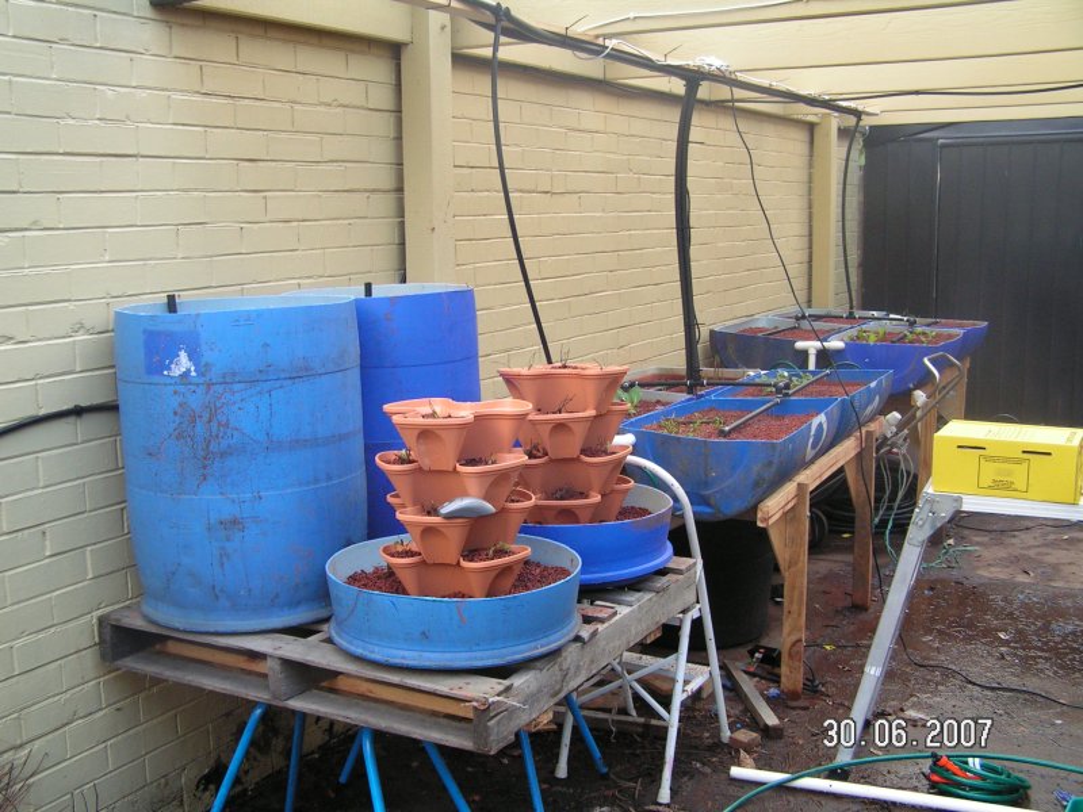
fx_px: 1189
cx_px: 542
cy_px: 406
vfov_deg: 37.7
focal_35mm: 38
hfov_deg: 49.0
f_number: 2.8
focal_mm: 6.3
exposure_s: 1/50
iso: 100
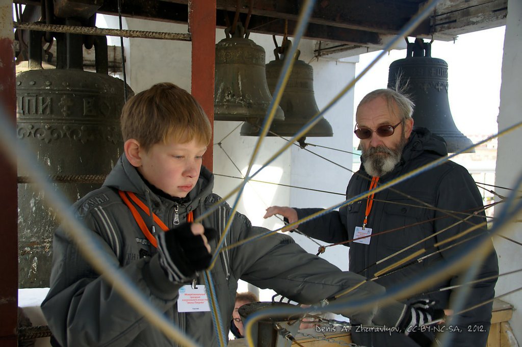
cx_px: 261
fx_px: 522
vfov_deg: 36.8
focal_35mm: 36
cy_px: 174
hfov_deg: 53.2
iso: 200
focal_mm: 24
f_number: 5.6
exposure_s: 1/160
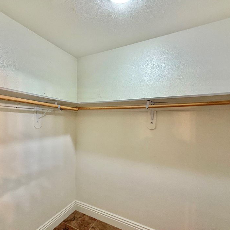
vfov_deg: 80.6
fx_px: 135
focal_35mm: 18
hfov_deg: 80.6
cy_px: 123
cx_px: 108
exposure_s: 1/60
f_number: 2.2
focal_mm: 2.22
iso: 320
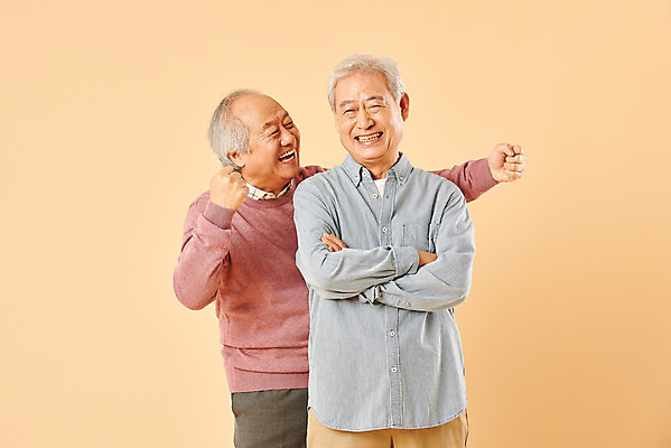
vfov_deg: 11.4
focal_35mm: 120
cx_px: 336
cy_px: 224
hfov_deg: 17.1
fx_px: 2238
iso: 100
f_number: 8
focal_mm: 120
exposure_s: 1/125
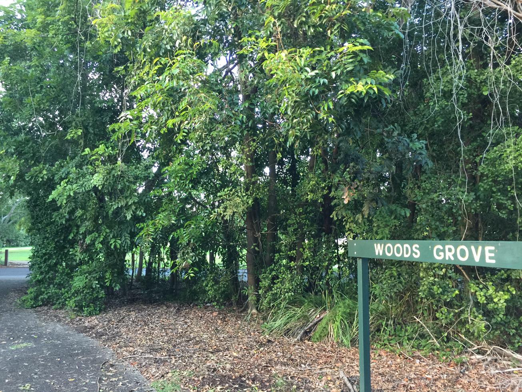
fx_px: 437
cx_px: 261
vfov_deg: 48.2
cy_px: 196
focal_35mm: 29
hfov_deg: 61.7
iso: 64
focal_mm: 4.15
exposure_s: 1/17
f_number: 2.2
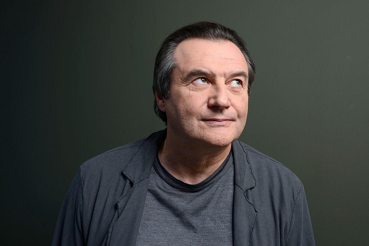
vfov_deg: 30.5
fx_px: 451
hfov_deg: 44.5
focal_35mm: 44
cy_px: 123
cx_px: 184
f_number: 14
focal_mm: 44
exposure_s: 1/200
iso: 100
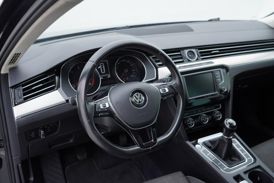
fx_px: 274
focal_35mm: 36
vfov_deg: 36.9
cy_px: 92
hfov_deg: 53.1
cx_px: 137
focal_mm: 24
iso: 125
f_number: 3.2
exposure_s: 1/50
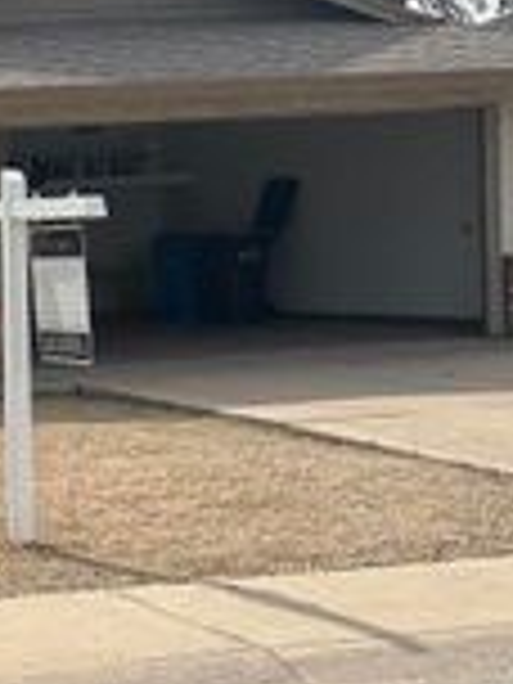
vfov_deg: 18.7
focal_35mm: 105
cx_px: -364
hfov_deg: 13.0
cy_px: 421
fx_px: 2075
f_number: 1.78
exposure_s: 1/7576
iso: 80
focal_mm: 6.86
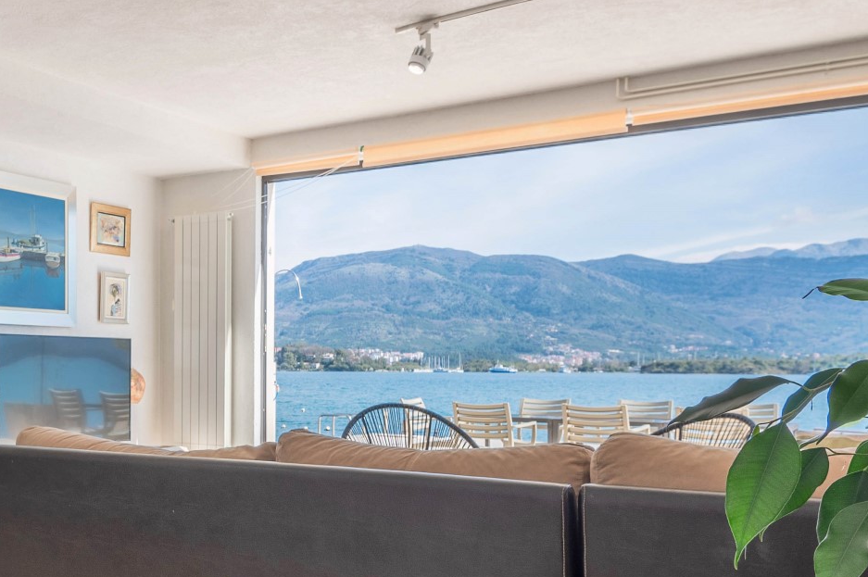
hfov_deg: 44.0
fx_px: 988
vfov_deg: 32.4
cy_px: 366
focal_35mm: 41
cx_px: 116
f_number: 9
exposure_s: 1/250
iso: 160
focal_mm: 16
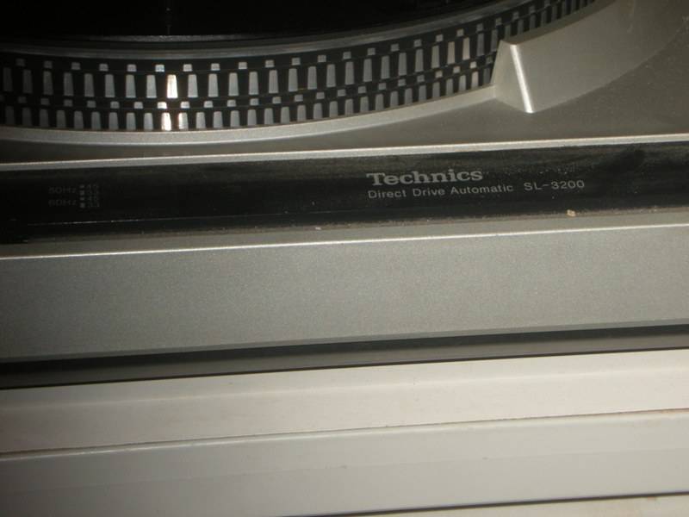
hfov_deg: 19.3
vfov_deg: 14.5
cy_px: 258
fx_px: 2030
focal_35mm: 102
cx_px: 344
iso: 181
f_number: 5.6
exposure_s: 1/120
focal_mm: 17
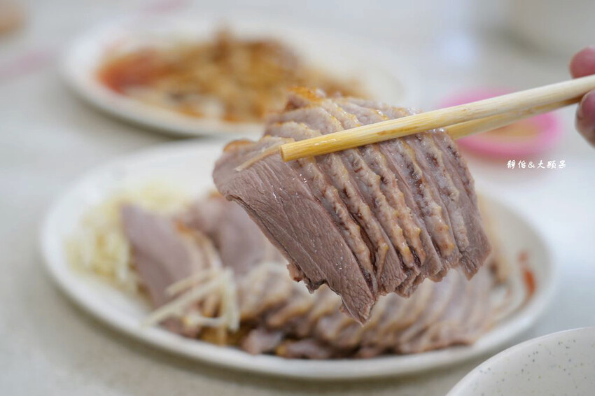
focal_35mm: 49
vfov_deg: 27.5
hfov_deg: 40.4
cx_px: 298
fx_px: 810
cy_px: 198
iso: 500
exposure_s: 1/50
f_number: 4
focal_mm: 49
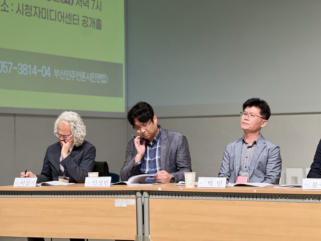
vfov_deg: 19.1
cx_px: 160
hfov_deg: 25.3
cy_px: 120
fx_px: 714
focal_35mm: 77
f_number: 2.8
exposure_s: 1/36
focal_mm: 9
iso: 200
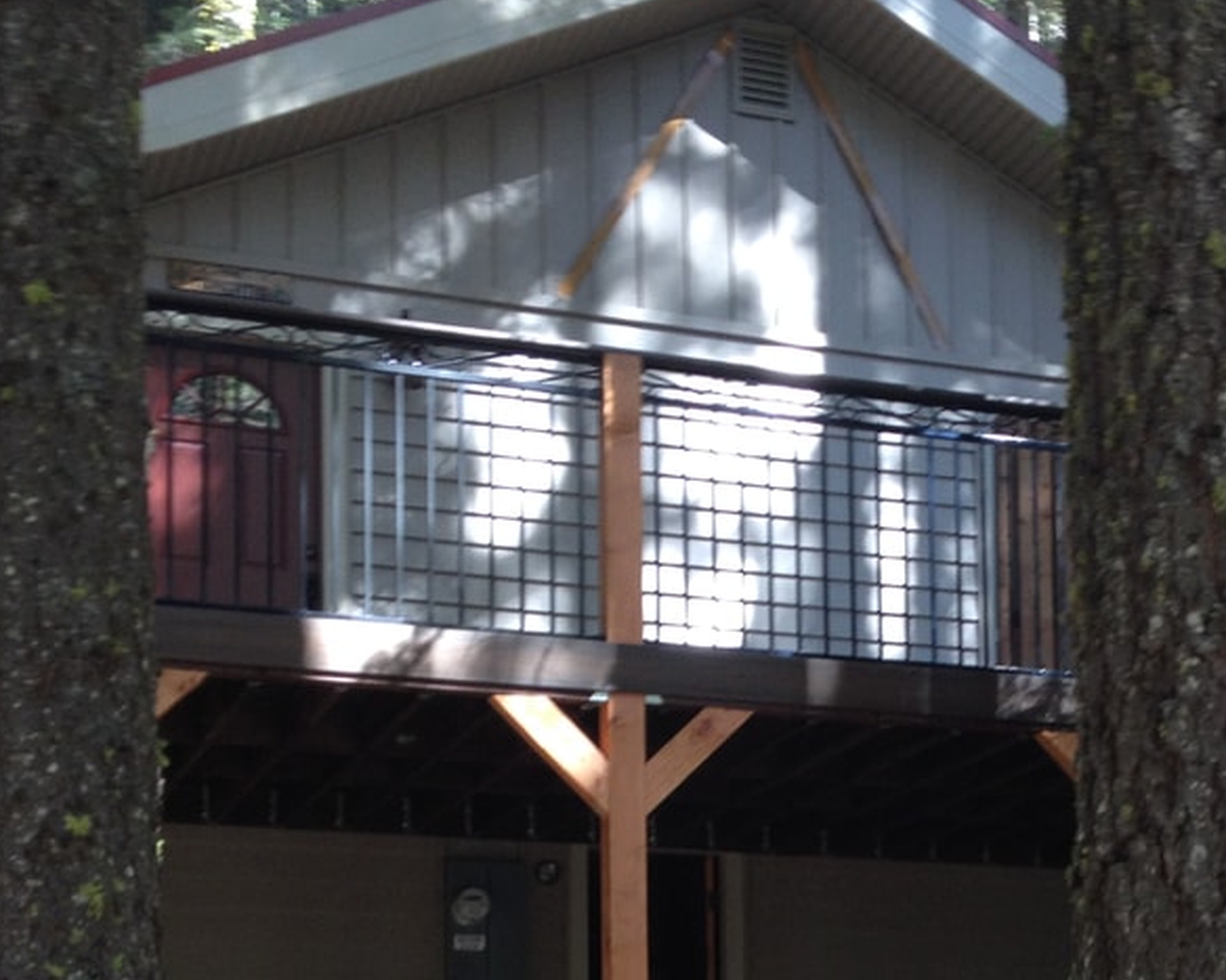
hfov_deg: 24.1
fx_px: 2830
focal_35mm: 78
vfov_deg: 19.0
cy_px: 1022
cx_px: 950
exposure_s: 1/60
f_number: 2.4
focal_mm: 4.28
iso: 64
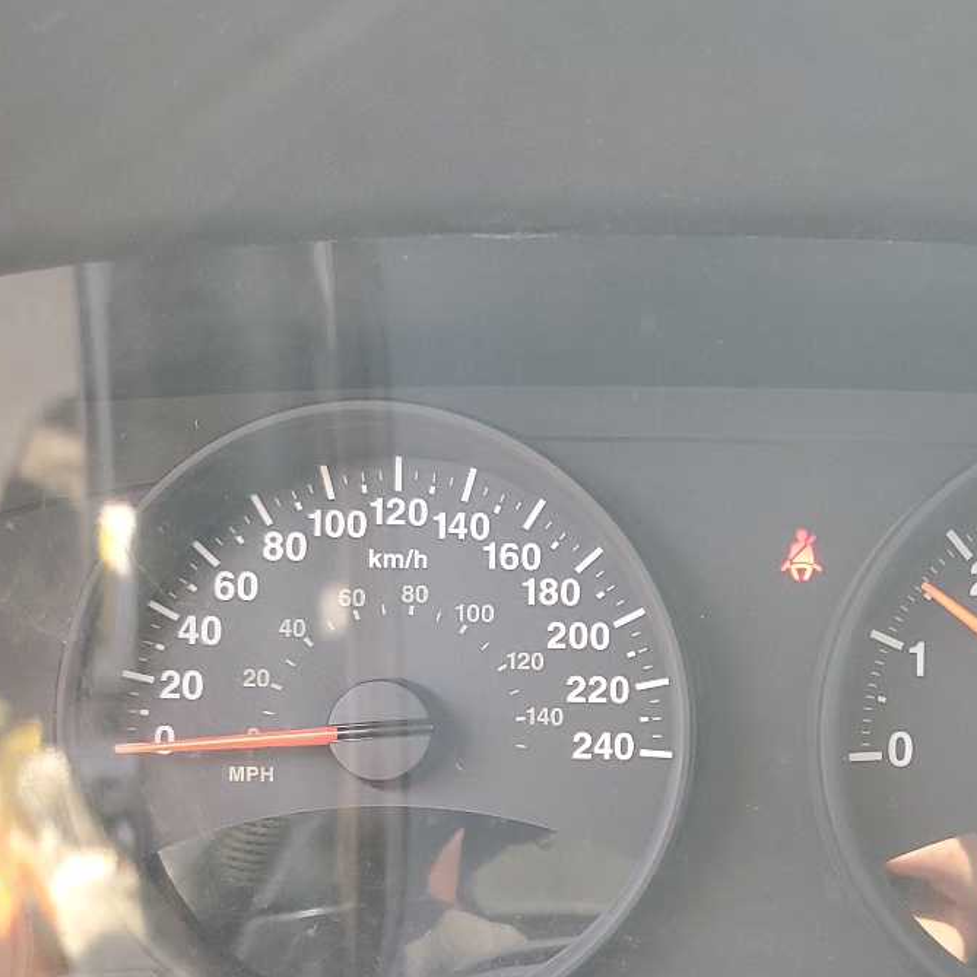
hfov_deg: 30.1
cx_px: 828
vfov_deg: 30.6
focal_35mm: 55
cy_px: 735
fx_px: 1756
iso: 62
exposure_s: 1/60.2
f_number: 1.5
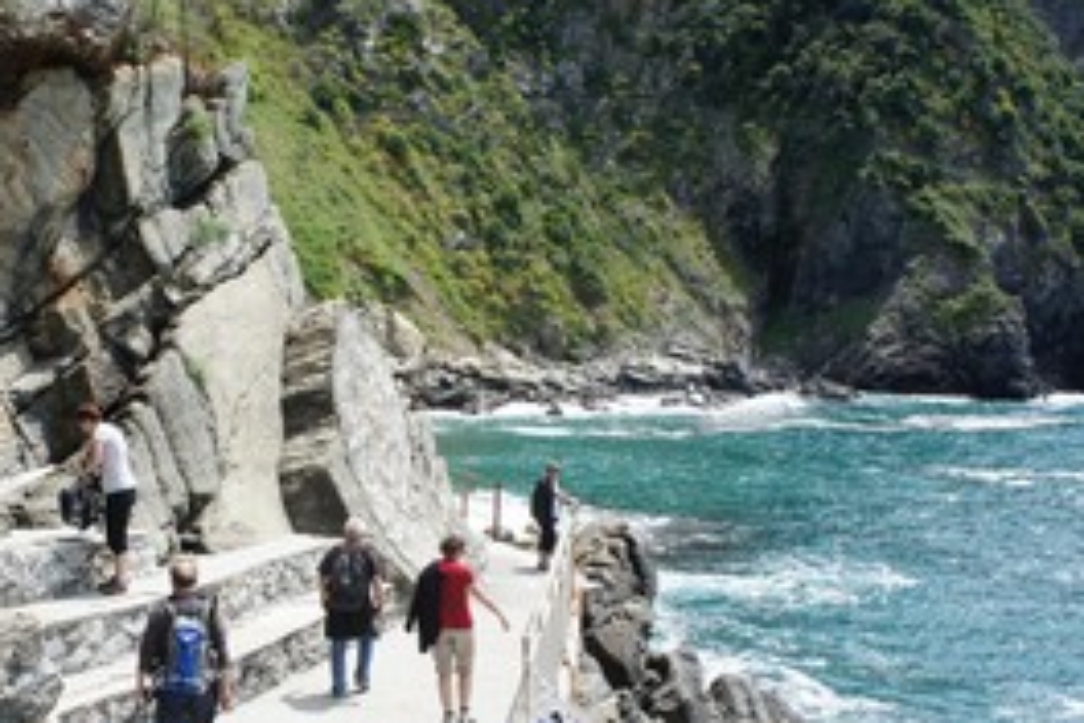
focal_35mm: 47
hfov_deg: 41.2
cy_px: 427
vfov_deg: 28.6
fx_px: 1415
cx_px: 333
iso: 400
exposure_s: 1/250
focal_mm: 18
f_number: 11
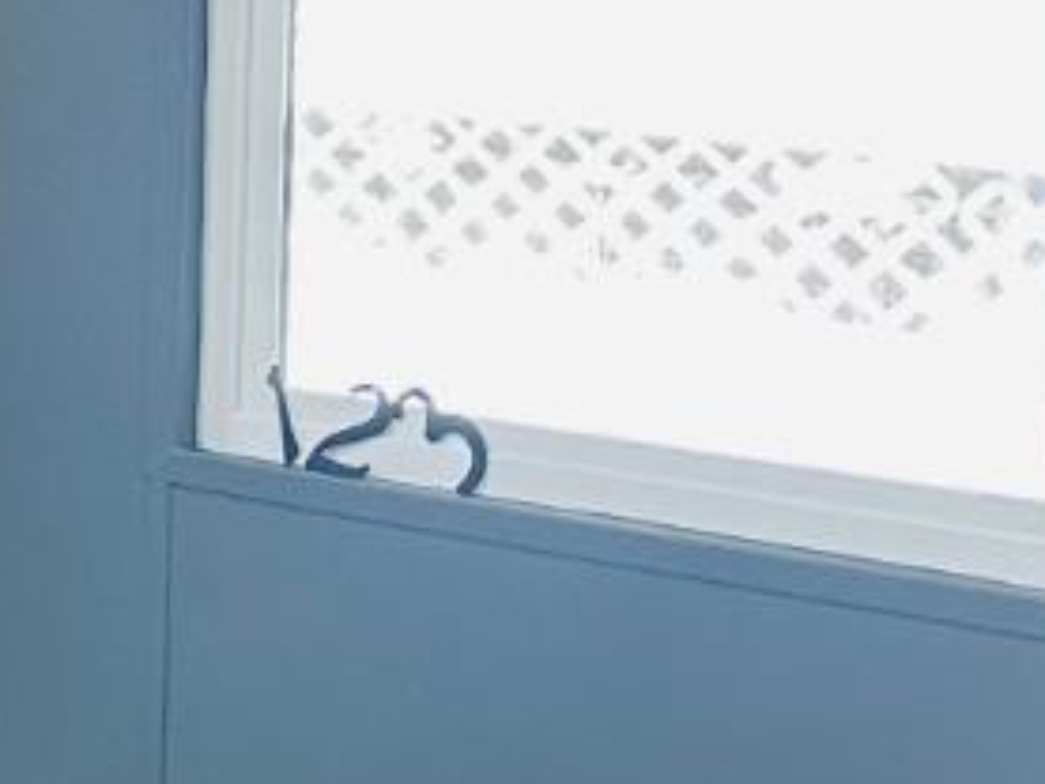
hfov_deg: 11.9
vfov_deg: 11.1
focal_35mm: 130
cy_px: -311
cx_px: -1569
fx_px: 3926
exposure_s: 1/120
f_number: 1.78
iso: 200
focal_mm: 6.86
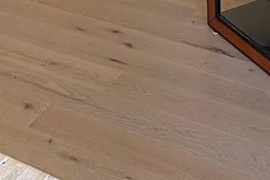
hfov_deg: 20.7
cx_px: 178
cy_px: -241
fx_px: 735
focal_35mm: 98
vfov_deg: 11.6
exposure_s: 1/60
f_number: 1.6
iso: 160
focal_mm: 5.1
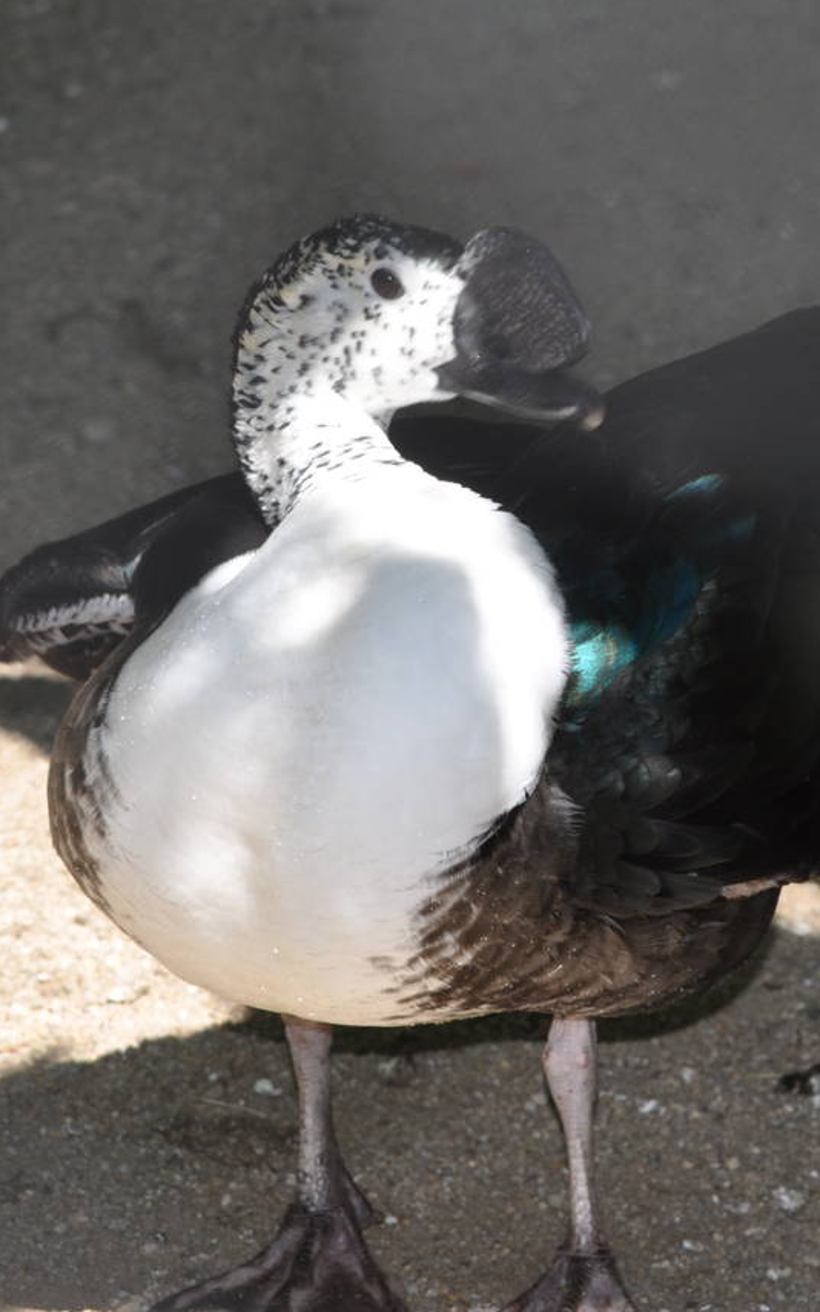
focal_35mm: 200
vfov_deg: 10.5
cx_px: 551
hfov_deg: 6.6
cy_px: 670
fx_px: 7155
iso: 200
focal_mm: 70
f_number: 7.1
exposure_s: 1/200
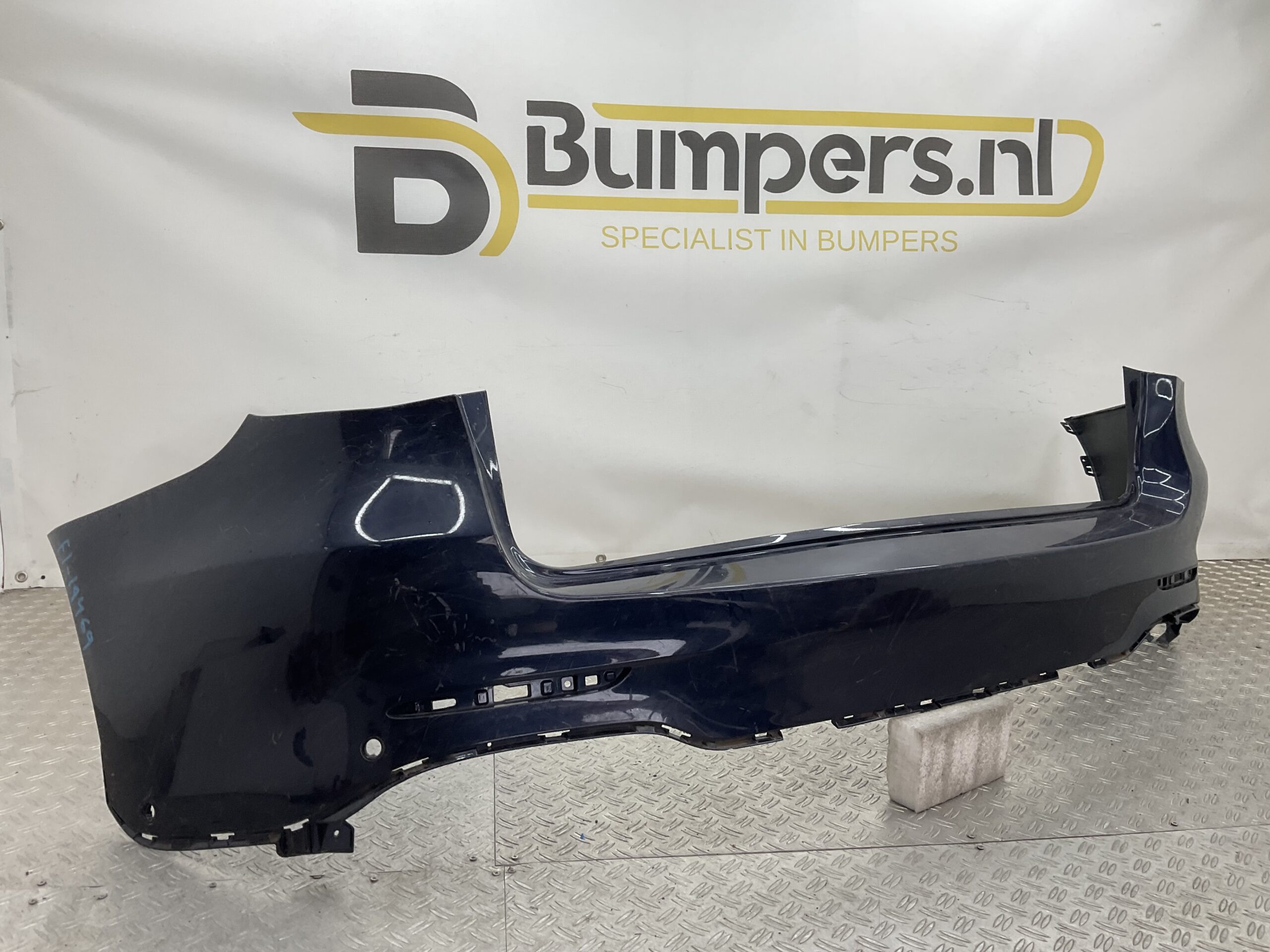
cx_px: 635
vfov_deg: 48.2
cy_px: 476
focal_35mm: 29
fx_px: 1064
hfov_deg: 61.7
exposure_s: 1/120
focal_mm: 3
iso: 25
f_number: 1.8
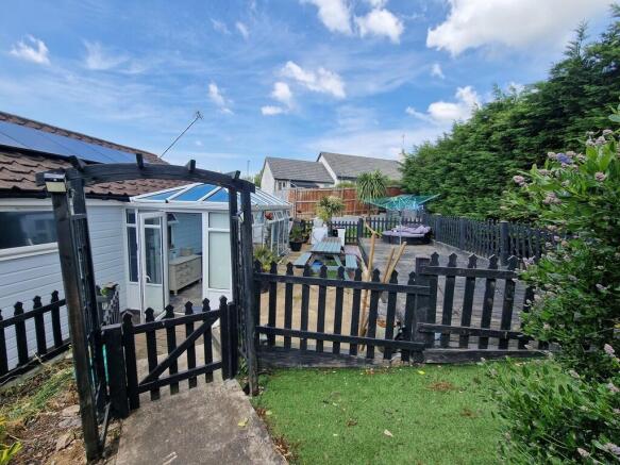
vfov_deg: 89.9
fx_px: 233
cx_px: 310
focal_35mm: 13
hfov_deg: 106.2
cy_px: 232
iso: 50
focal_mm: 2.2
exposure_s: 1/1208
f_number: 2.2
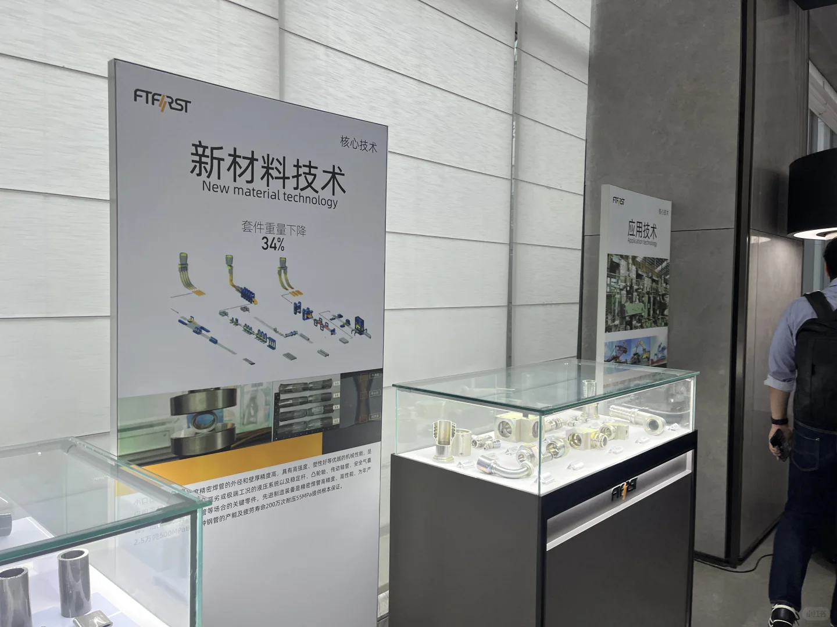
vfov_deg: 53.1
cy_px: 314
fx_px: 629
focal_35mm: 26
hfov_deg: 67.3
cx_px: 418
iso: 40
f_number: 1.6
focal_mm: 5.1
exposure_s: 1/100
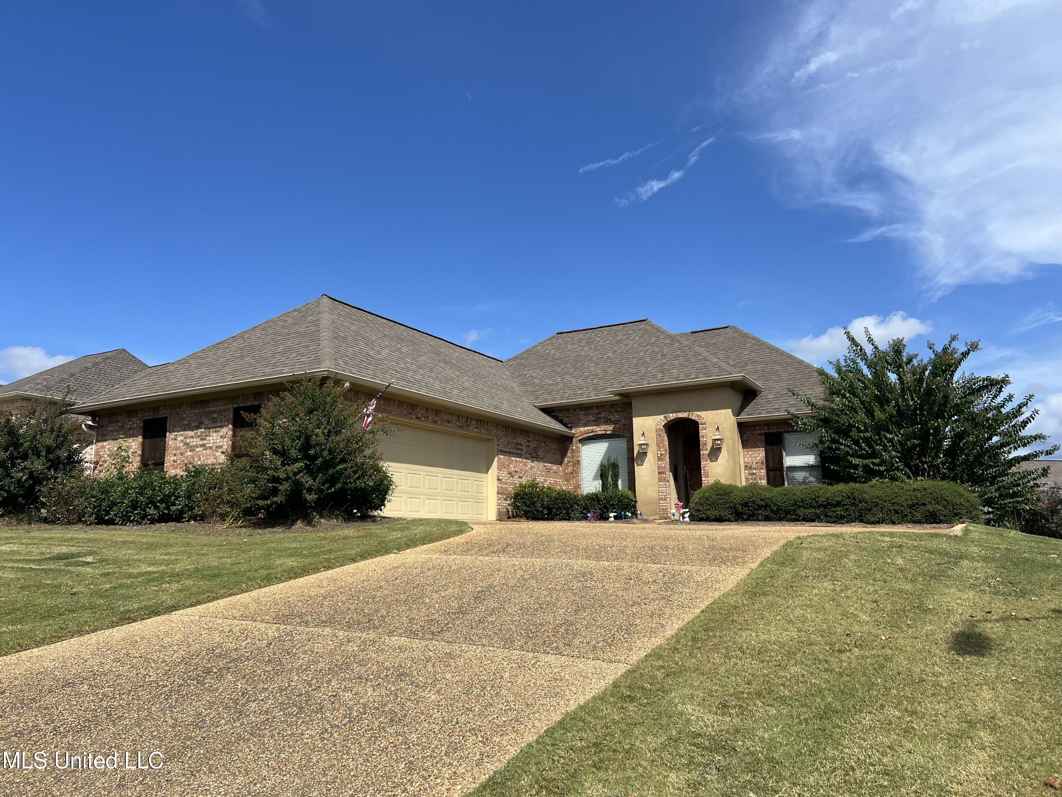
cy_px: 398
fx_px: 798
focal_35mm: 26
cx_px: 531
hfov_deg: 67.3
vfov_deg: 53.1
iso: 50
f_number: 1.5
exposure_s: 1/4444
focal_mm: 5.7
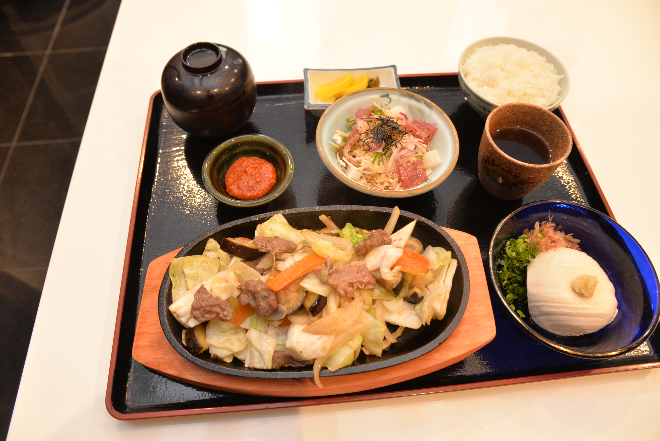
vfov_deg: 53.2
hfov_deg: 73.7
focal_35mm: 24
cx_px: 330
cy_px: 220
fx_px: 440
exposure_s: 1/60
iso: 1600
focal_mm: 24
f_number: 5.6
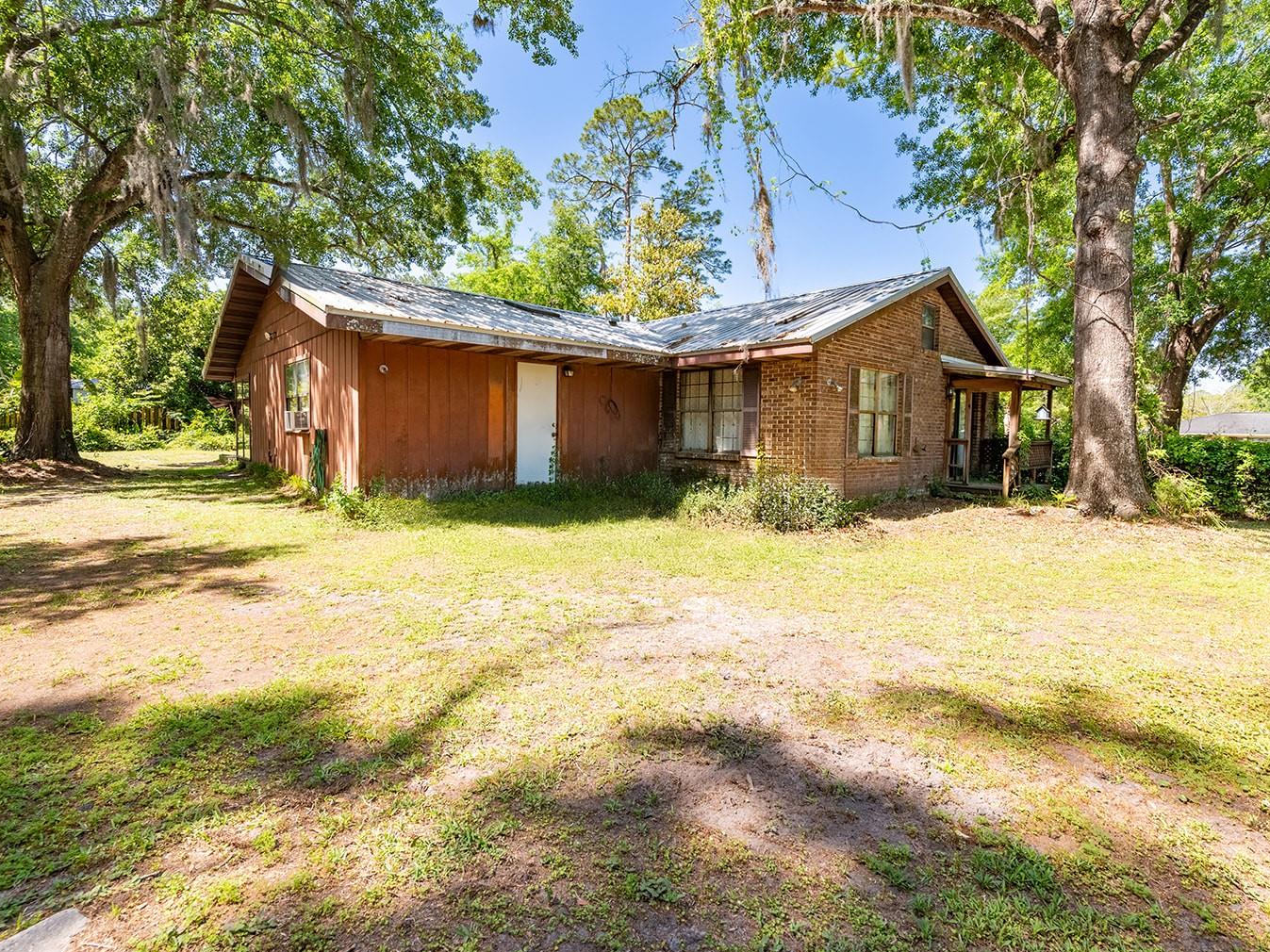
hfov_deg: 94.5
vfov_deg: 78.1
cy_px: 458
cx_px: 641
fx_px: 587
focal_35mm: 16
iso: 200
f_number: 8
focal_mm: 14
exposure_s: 1/1000
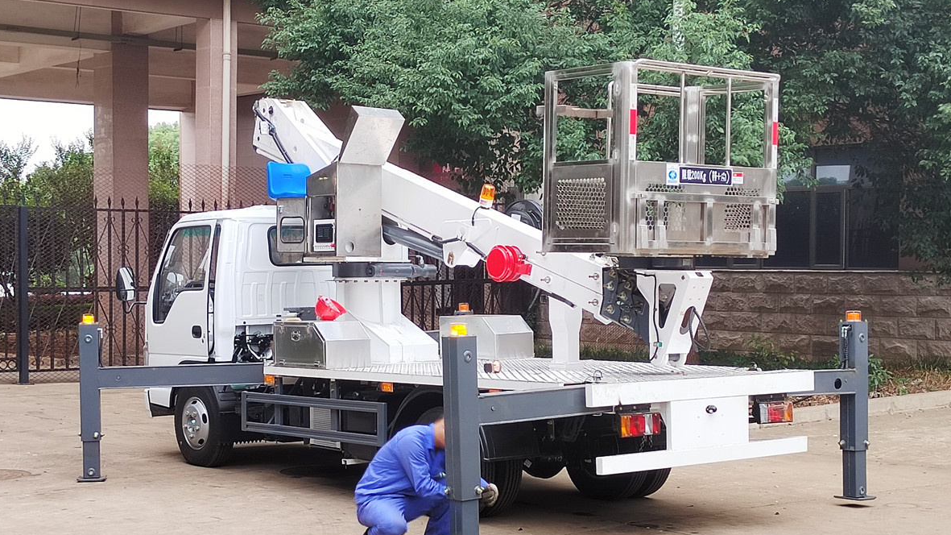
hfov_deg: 39.9
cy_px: 303
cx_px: 474
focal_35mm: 52
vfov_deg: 23.0
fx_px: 1311
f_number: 1.9
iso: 184
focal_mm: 5.52
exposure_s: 1/120
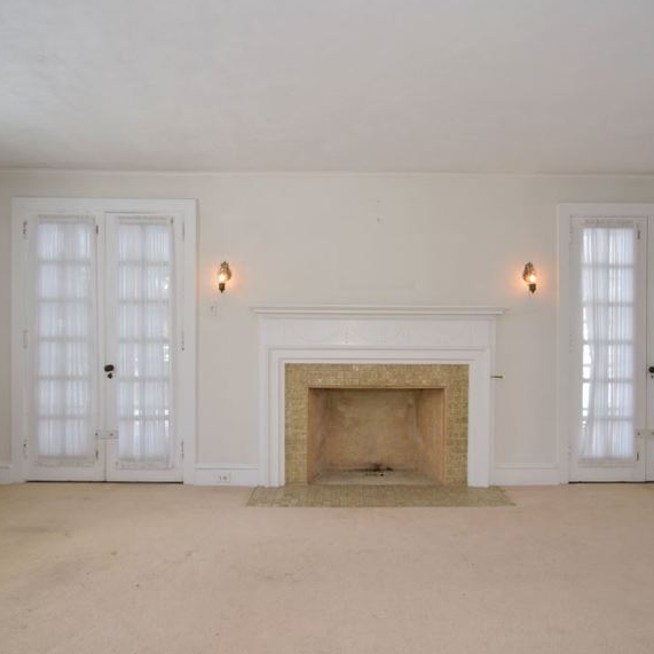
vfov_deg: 68.8
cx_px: 380
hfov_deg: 68.4
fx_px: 477
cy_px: 328
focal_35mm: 22
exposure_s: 1/50
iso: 100
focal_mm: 11.5
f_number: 3.5
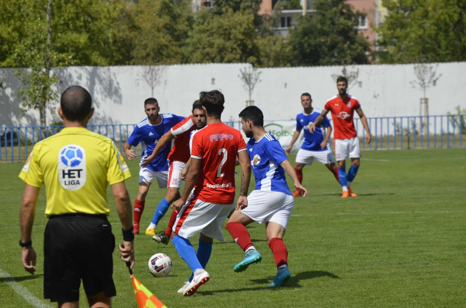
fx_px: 3197
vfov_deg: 5.5
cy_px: 154
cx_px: 233
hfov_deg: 8.3
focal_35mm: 248
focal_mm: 165
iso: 200
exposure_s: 1/1000
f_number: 8
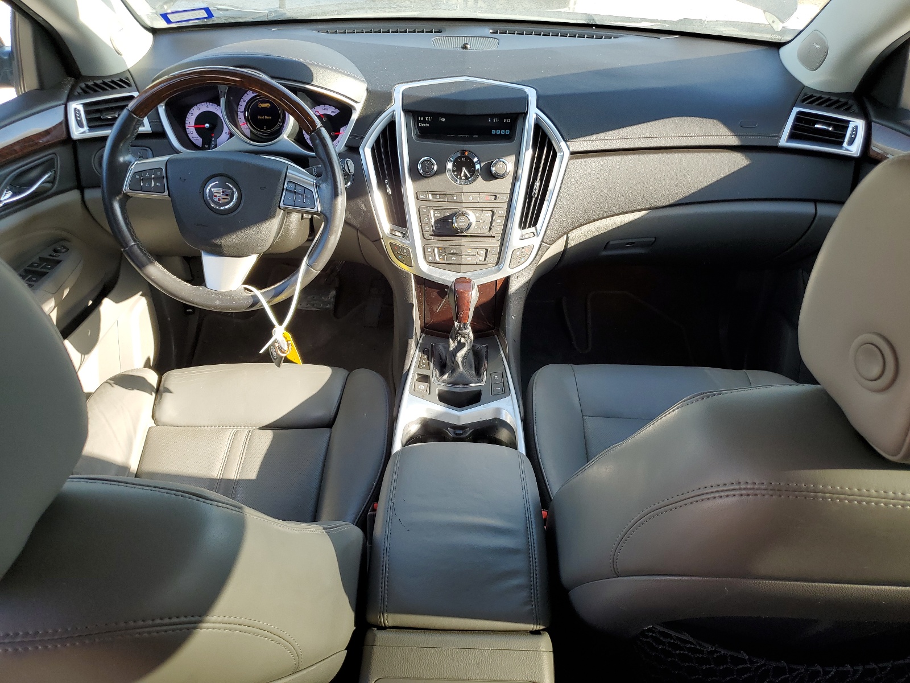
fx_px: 683
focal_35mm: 26
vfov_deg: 53.1
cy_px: 342
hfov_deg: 67.3
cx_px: 455
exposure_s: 1/263
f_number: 1.5
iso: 50
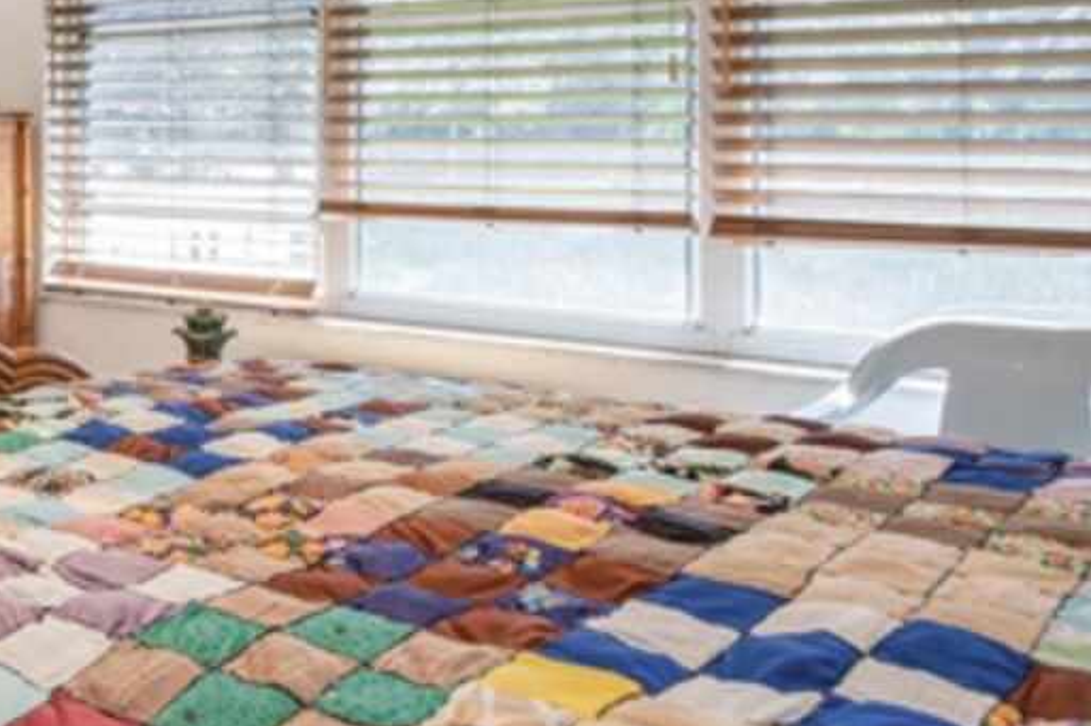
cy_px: 75
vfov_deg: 28.7
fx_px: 1363
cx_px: -119
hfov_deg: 36.6
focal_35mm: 45
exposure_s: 1/8
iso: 200
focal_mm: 12
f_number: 8
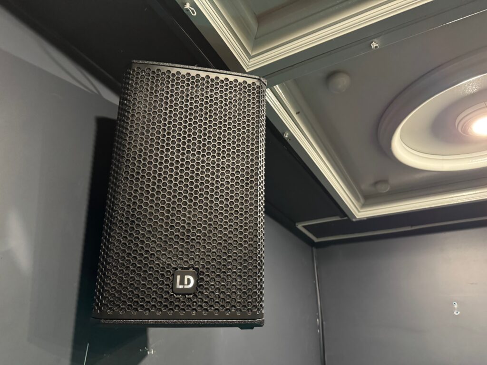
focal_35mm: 24
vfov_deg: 56.8
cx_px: 244
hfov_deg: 71.6
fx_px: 338
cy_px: 182
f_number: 1.78
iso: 1000
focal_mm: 6.76
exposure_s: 1/33
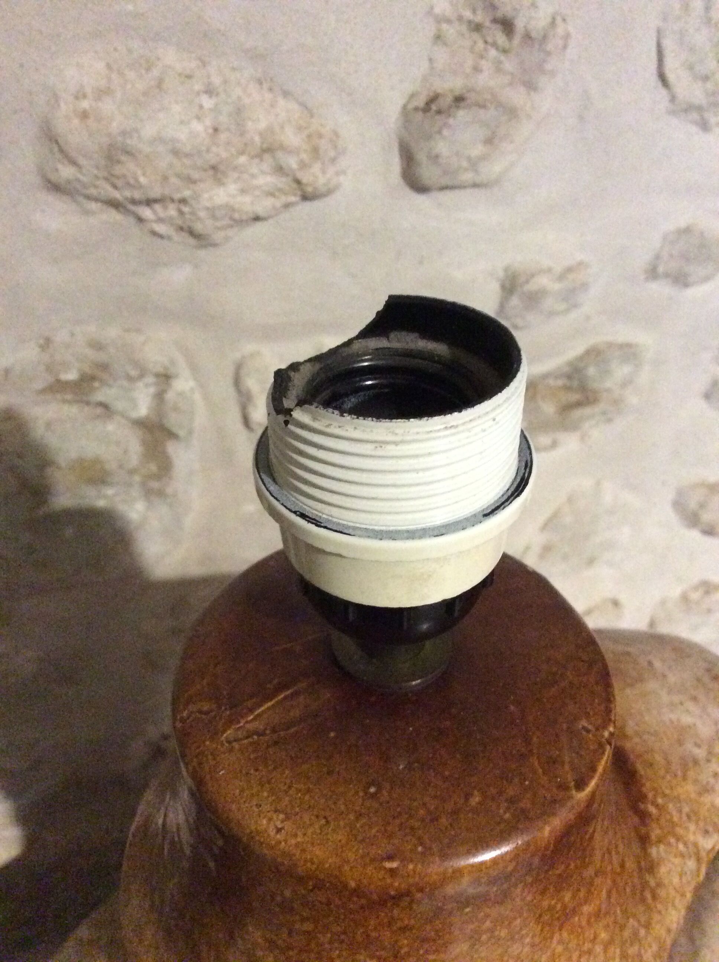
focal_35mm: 32
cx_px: 360
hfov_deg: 44.1
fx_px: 889
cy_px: 481
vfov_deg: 56.9
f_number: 2.4
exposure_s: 1/17
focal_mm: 3.3
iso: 640
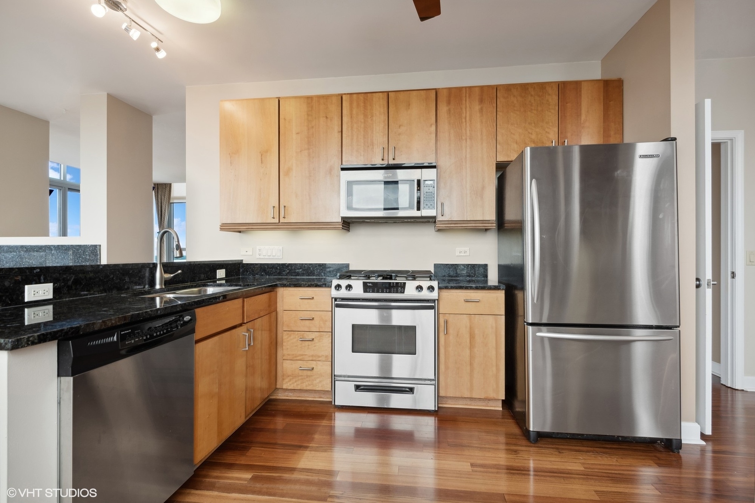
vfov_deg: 70.5
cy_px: 252
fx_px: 357
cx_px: 378
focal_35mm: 17
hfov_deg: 93.3
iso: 400
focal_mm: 17
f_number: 8
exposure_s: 1/30
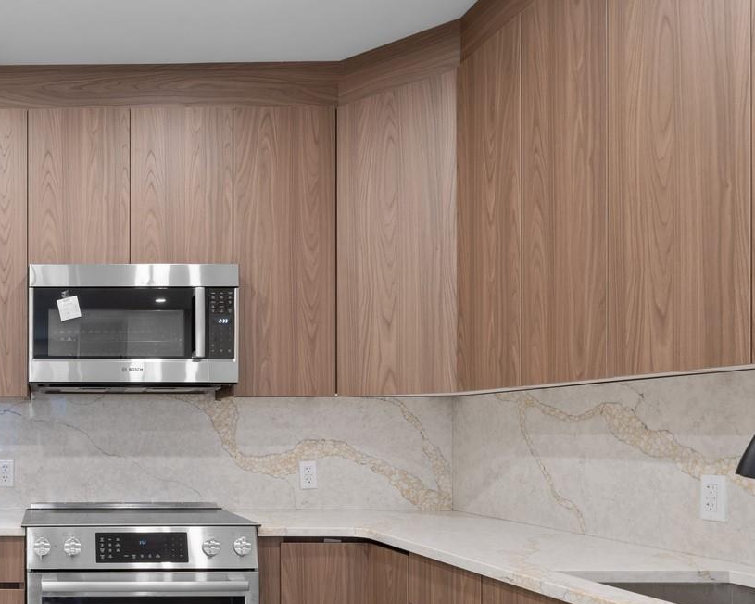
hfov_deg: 47.1
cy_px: 440
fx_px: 737
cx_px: 36
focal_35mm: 33
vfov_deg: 43.4
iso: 250
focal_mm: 14
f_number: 10
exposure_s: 1/1.25
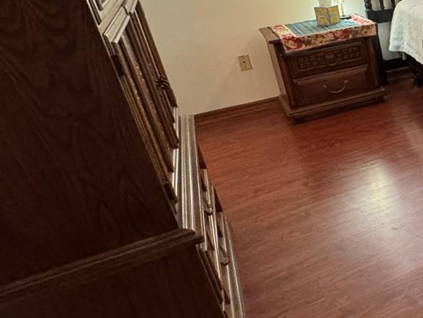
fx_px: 477
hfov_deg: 32.9
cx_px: 570
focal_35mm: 39
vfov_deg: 36.3
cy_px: 94
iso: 1000
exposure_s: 1/60
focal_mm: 2.22
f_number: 2.2
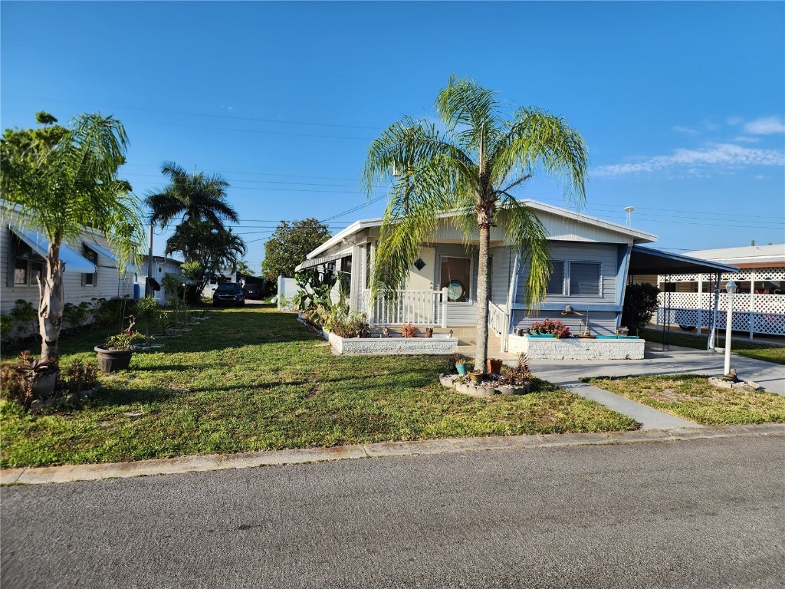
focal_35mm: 23
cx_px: 392
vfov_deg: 58.9
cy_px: 294
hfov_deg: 73.9
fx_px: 522
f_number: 1.8
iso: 12
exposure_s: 1/829
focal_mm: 6.4
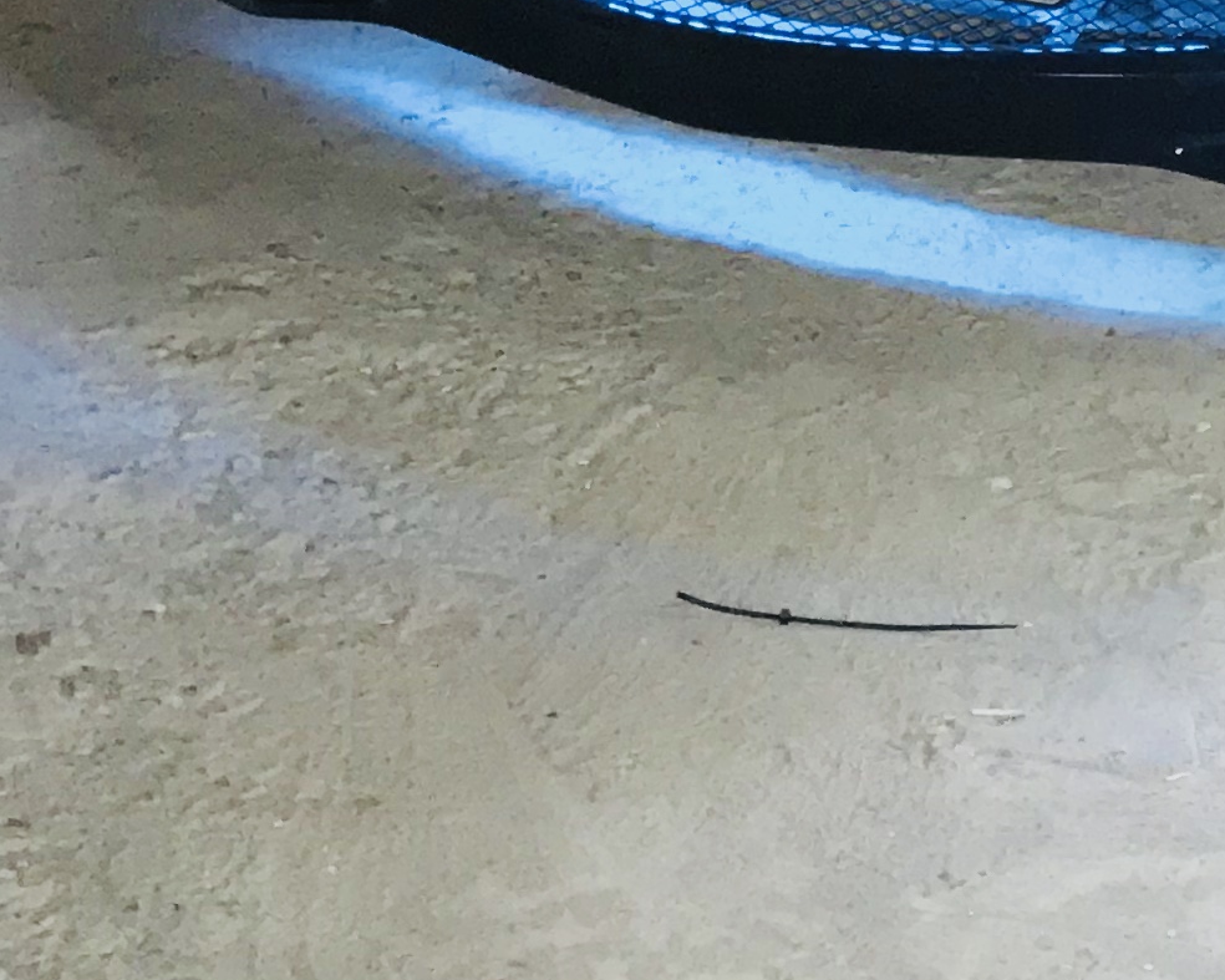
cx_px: 1313
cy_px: -486
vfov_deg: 13.0
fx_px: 4060
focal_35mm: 112
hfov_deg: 16.7
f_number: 1.8
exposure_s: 1/17
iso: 80
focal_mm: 3.99
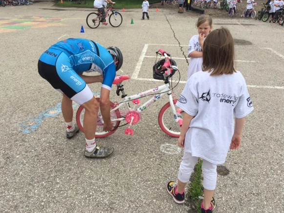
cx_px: 141
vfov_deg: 44.2
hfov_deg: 56.8
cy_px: 106
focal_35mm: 32
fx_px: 263
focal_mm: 4.15
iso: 32
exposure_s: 1/879
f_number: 2.2
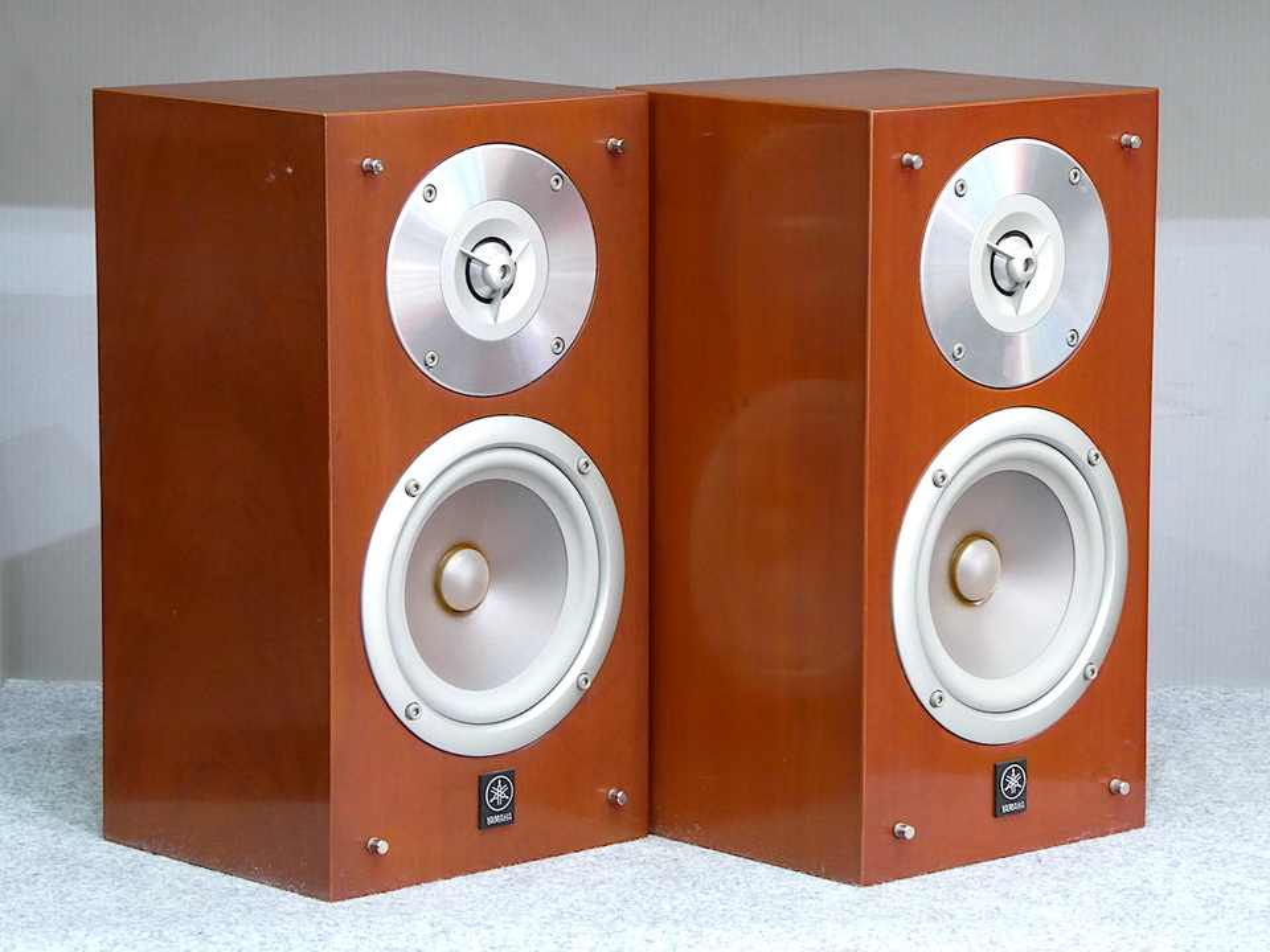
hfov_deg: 14.6
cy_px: 476
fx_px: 4953
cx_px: 635
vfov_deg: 11.0
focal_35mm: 135
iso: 400
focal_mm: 24.2
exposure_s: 1/10
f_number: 5.6
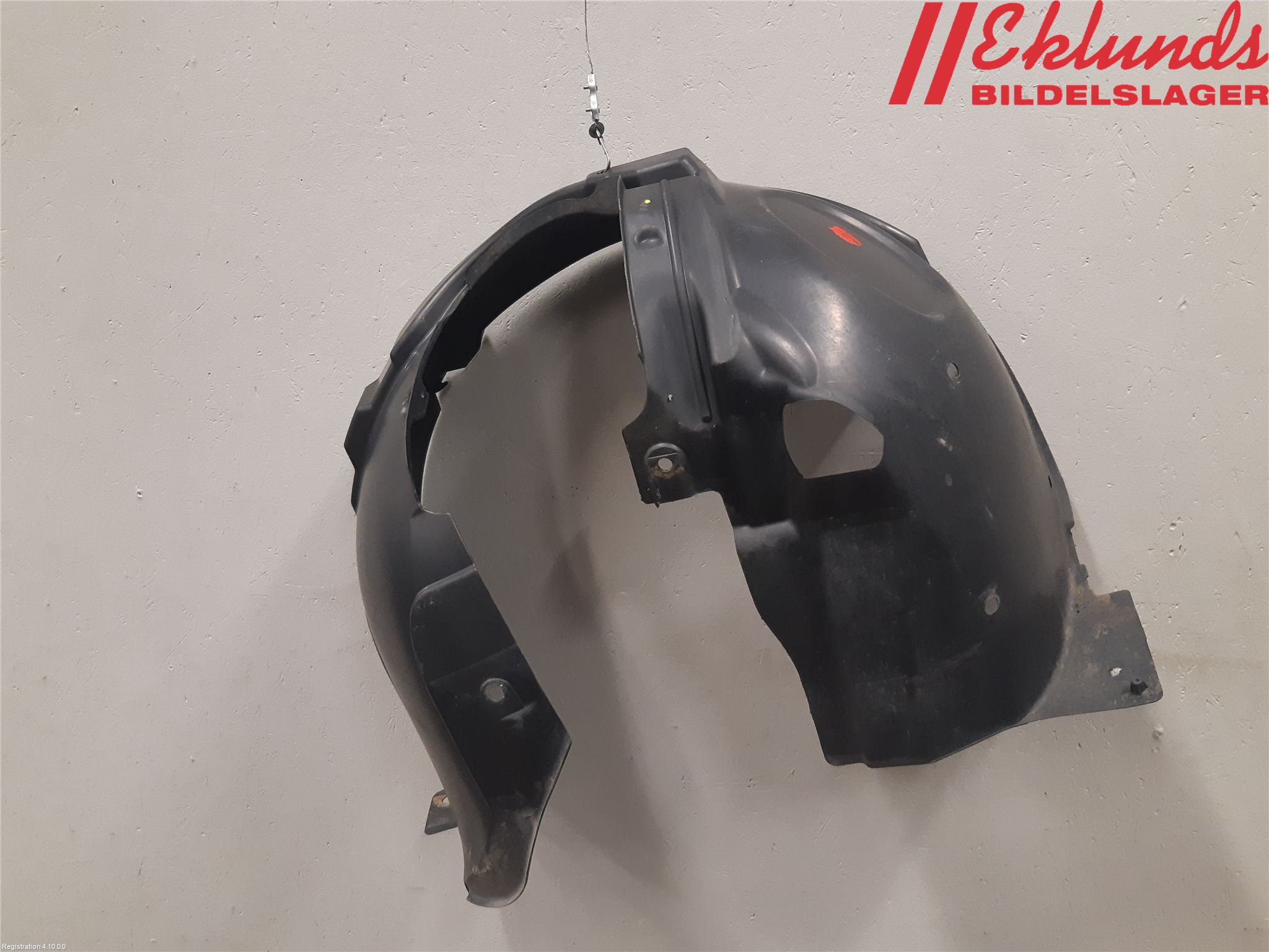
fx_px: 953
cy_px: 476
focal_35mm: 26
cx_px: 634
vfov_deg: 53.1
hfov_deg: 67.3
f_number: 1.7
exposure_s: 1/50
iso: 200
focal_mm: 3.93
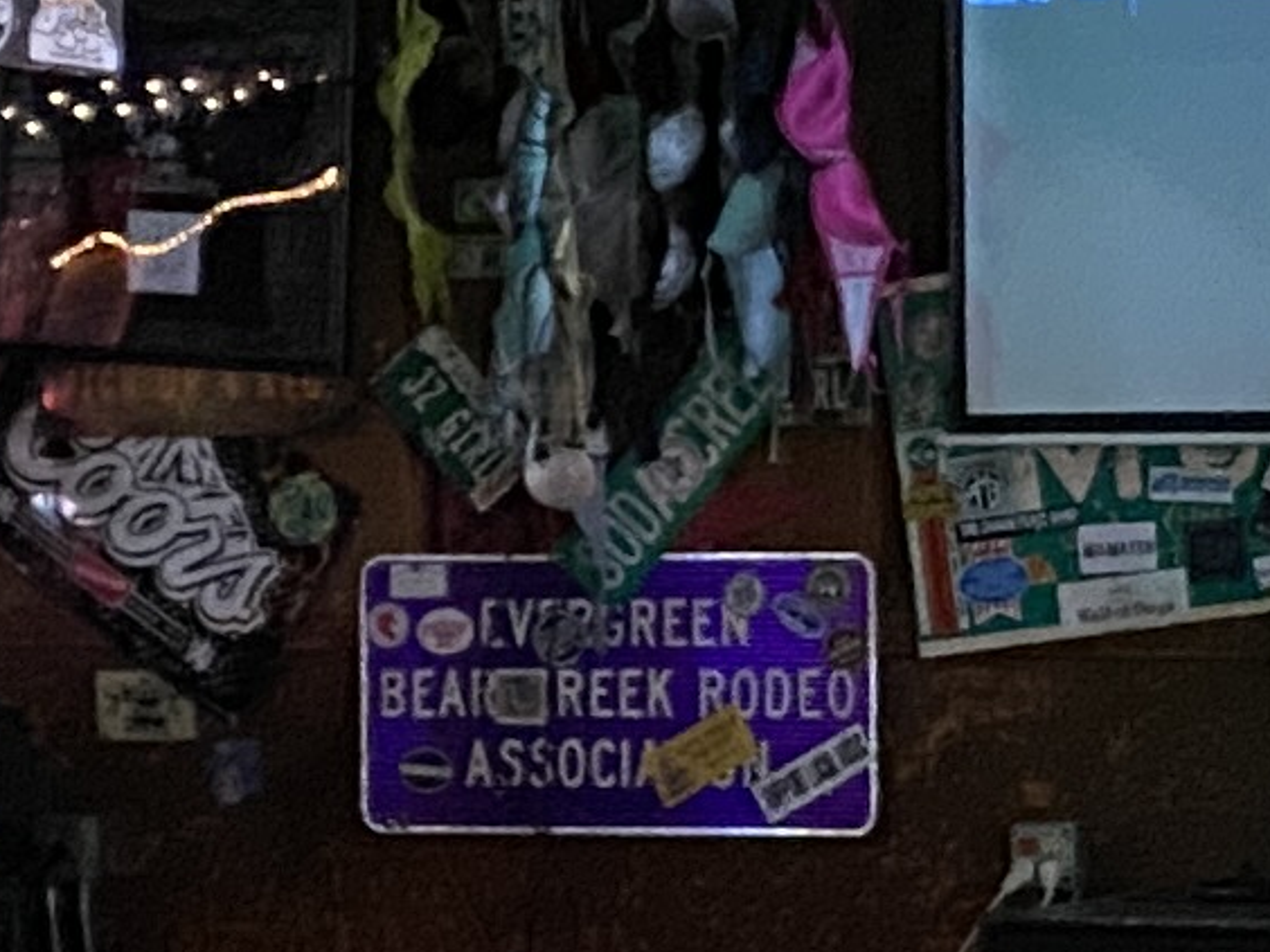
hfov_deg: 10.5
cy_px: 644
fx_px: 6824
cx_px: 1335
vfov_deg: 8.0
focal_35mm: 186
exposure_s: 1/30
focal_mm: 4.25
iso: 800
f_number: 1.8
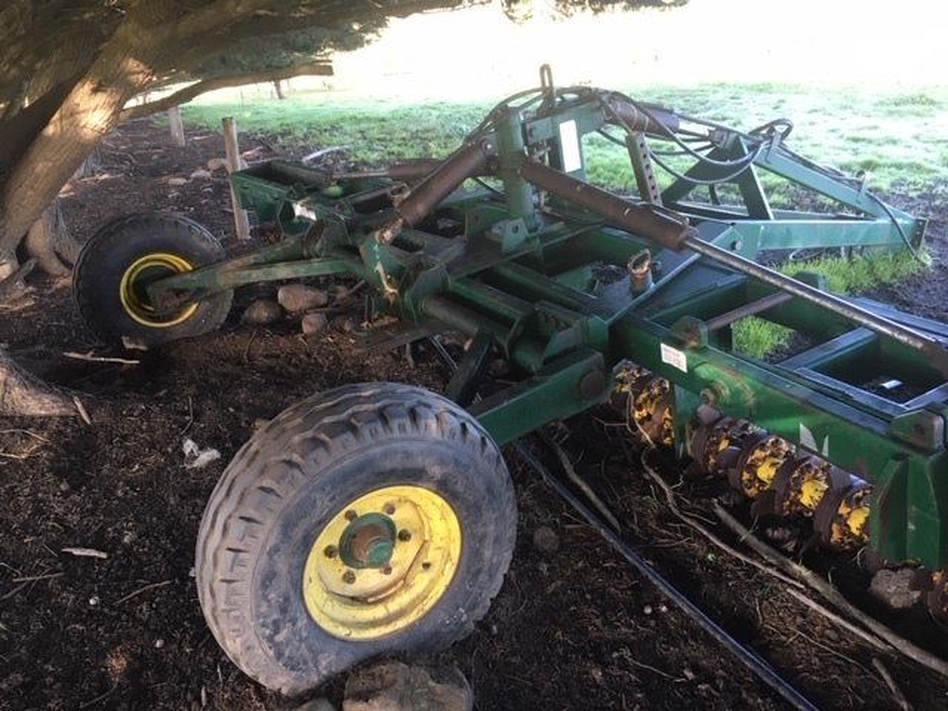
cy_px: 356
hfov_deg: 61.7
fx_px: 794
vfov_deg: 48.2
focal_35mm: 29
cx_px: 474
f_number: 2.2
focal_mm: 4.15
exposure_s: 1/33
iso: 40
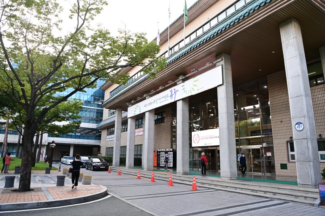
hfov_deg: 73.8
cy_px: 108
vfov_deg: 53.1
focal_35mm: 24
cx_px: 162
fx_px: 217
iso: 1000
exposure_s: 1/320
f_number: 4.5
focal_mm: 24
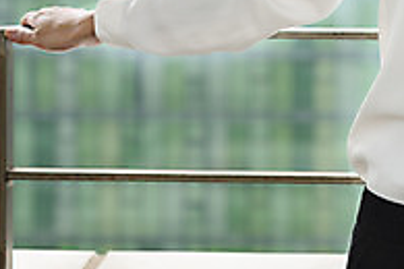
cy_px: -108
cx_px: 484
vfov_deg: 4.8
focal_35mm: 283
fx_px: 3176
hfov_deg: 7.2
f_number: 5.6
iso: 400
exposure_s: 1/1000
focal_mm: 92
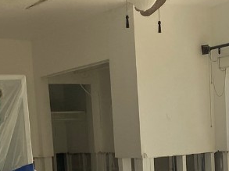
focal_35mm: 91
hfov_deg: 21.5
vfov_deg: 15.7
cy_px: 196
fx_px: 601
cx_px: 153
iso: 32
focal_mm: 4.25
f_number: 1.8
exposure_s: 1/1585
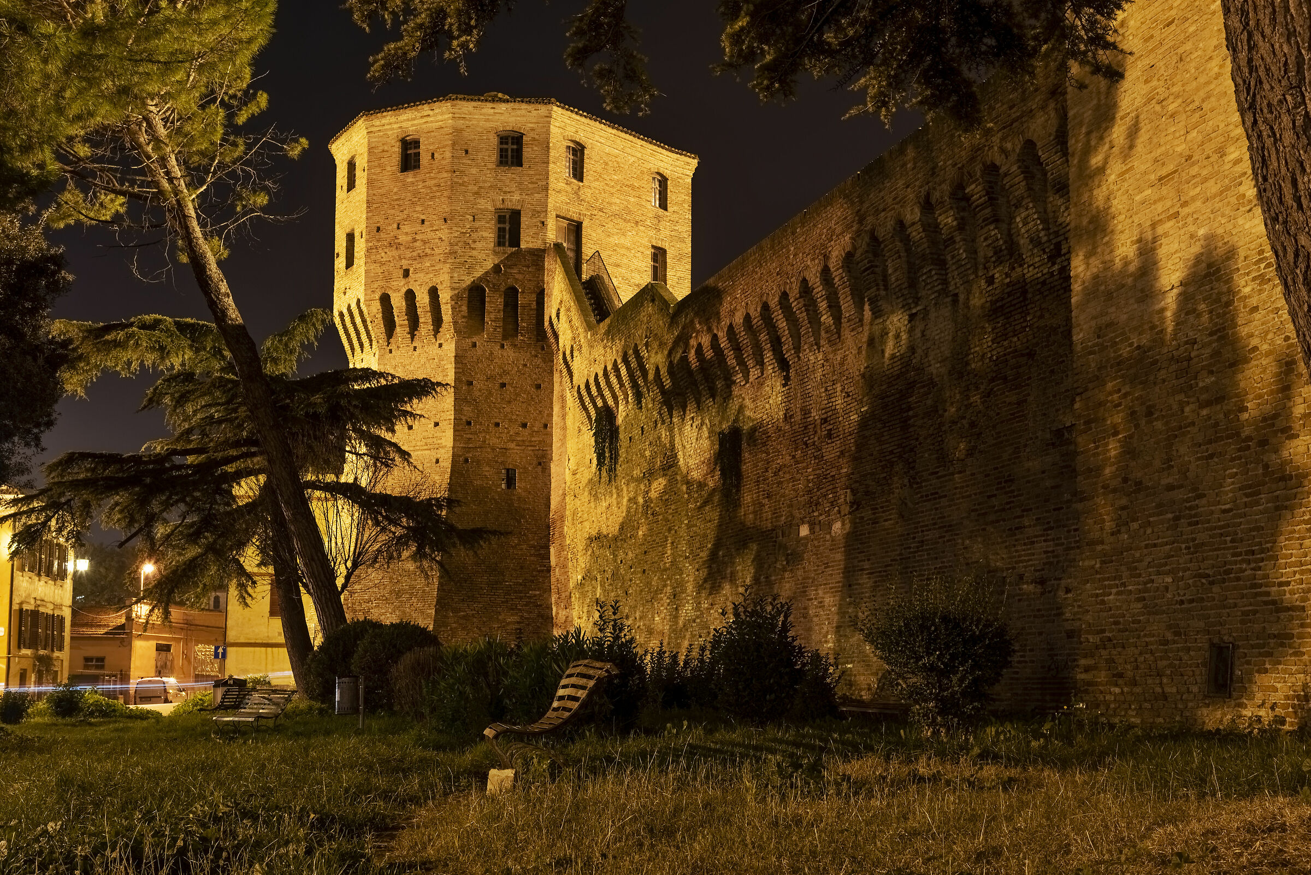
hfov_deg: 44.5
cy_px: 438
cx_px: 656
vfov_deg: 30.5
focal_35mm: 44
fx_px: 1603
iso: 100
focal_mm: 44
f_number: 10
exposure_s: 1/4
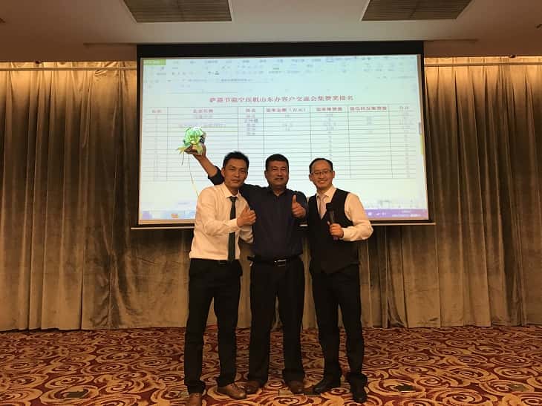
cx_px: 271
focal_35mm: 28
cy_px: 203
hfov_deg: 63.5
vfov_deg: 49.7
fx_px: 438
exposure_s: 1/17
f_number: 1.8
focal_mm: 3.99
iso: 40
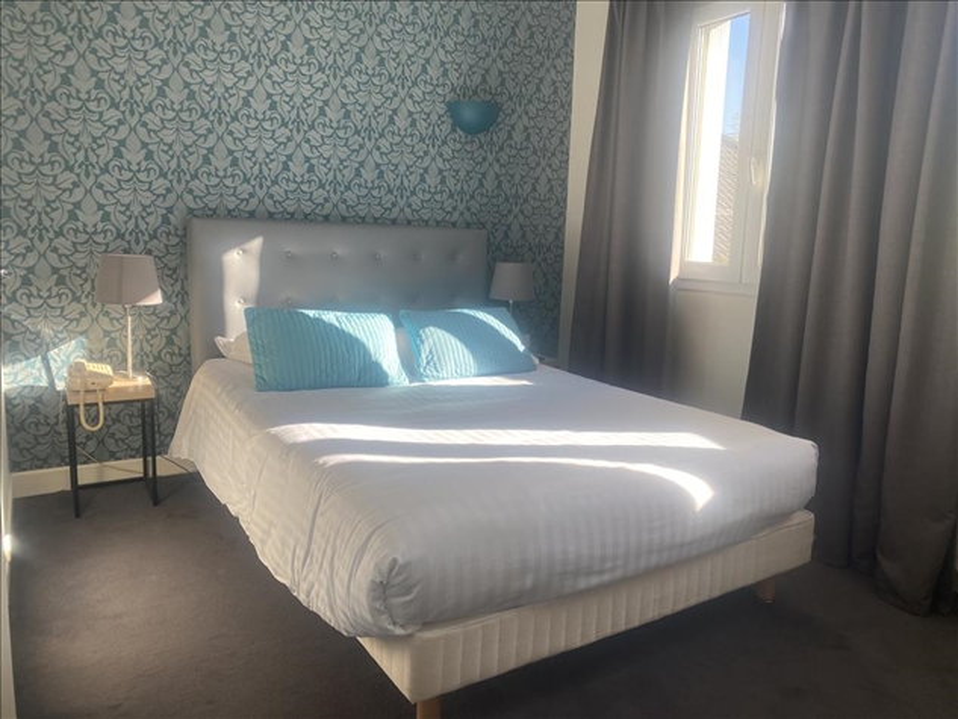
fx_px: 720
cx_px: 479
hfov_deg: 67.3
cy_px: 360
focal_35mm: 26
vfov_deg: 53.1
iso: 32
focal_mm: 4.25
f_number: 1.8
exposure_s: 1/198
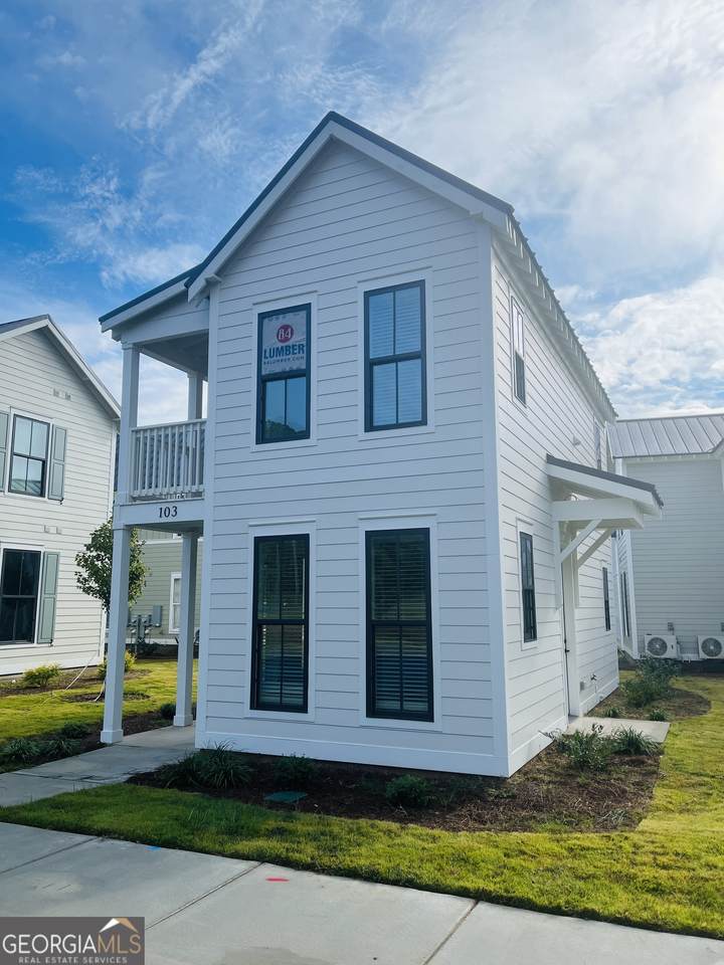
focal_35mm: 26
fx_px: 725
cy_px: 482
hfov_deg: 53.1
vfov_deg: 67.3
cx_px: 362
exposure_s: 1/3521
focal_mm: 5.1
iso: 50
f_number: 1.6
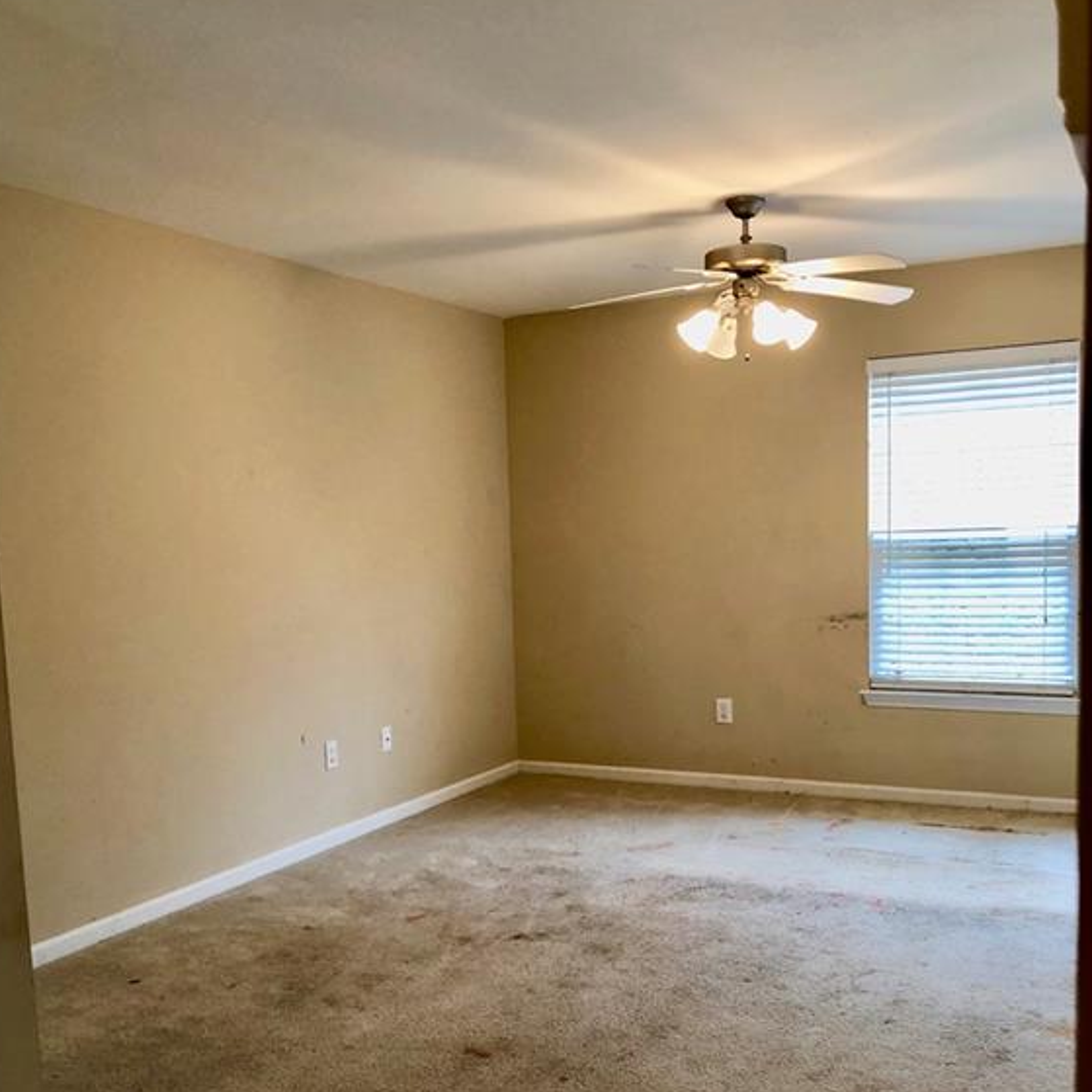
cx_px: 533
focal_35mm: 34
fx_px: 1213
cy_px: 662
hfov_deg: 48.4
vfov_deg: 48.1
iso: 40
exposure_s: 1/15
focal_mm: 4
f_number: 1.8
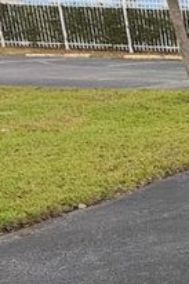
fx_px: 978
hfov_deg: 8.2
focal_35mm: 124
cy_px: 433
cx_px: 670
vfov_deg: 15.2
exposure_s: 1/312
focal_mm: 6.76
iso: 80
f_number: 1.78
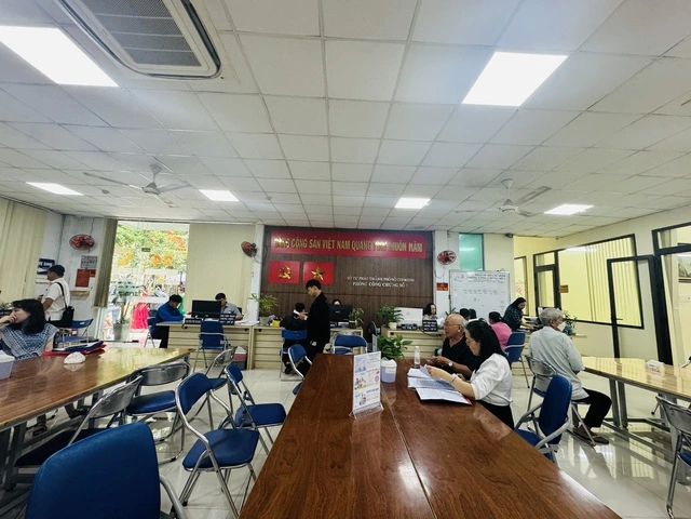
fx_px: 279
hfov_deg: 102.1
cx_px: 346
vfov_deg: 85.7
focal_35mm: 14
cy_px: 260
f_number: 2.2
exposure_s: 1/99
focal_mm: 2.22
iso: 250
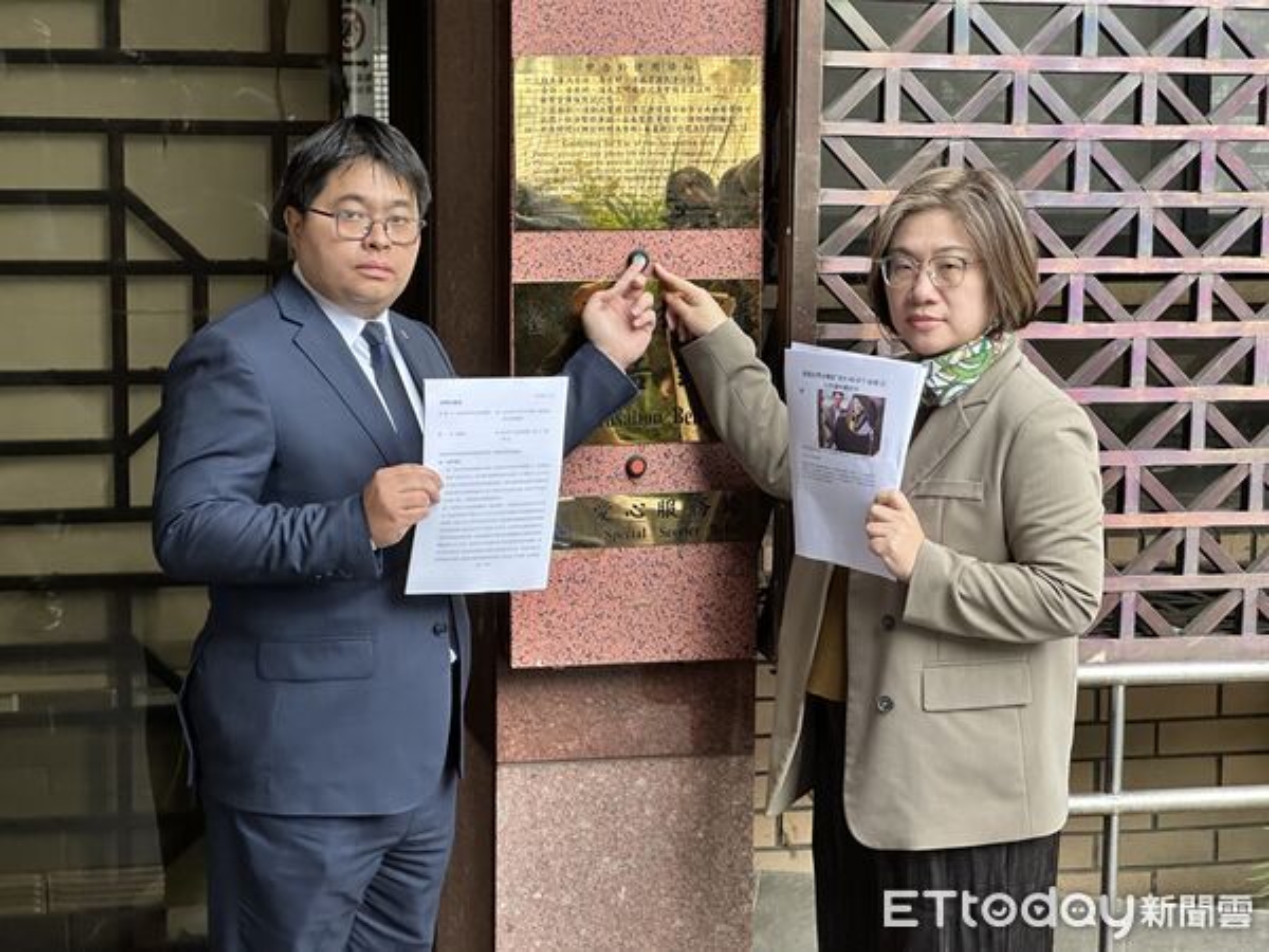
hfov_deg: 25.3
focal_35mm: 77
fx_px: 2823
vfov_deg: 19.1
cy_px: 476
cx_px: 634
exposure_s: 1/60
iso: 250
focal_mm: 9
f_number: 2.8
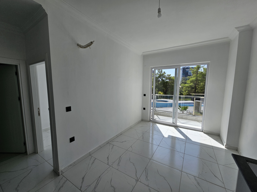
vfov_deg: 89.9
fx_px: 97
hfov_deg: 106.2
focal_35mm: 13
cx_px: 128
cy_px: 96
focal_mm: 2.2
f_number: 2.2
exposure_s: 1/1525
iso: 50
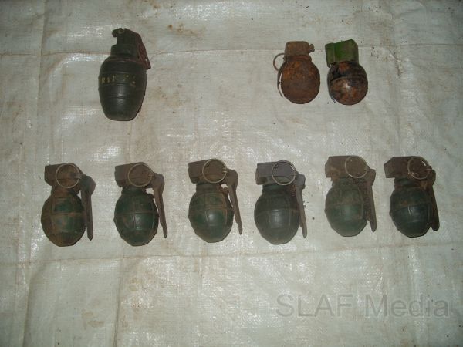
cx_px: 232
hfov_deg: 49.0
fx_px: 508
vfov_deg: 37.7
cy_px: 174
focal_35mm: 38
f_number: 2.8
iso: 50
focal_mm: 7.8
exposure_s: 1/30
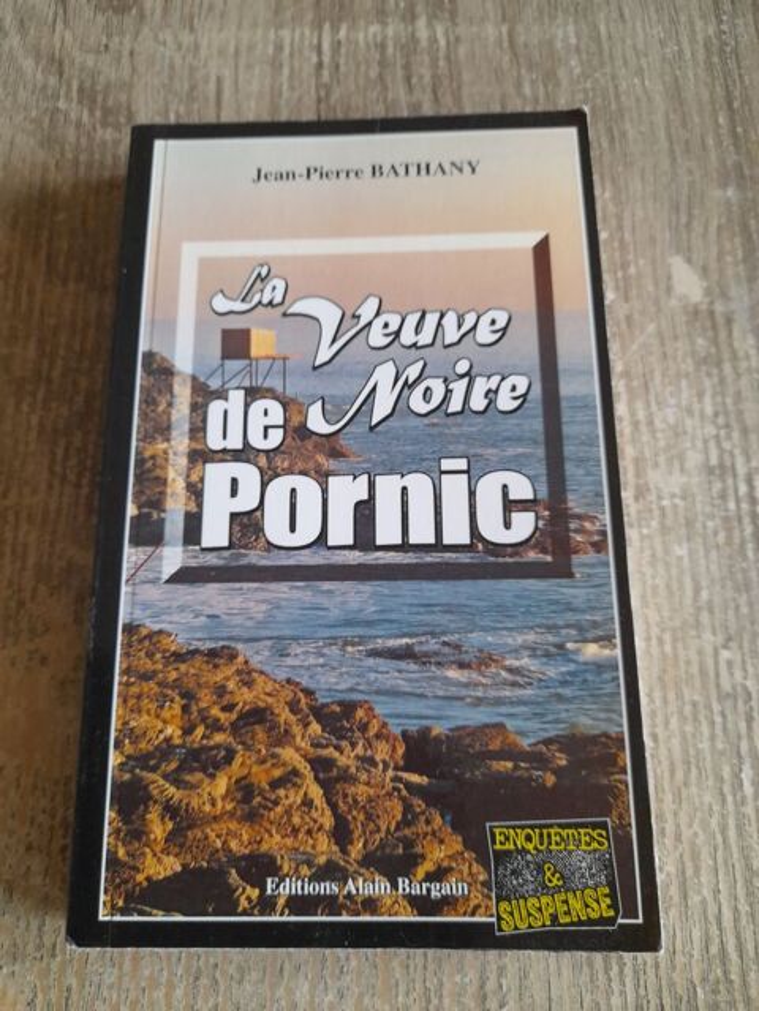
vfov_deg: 69.4
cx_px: 380
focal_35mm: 25
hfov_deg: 54.9
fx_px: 731
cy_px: 506
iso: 200
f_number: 2
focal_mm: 4.6
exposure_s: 1/50
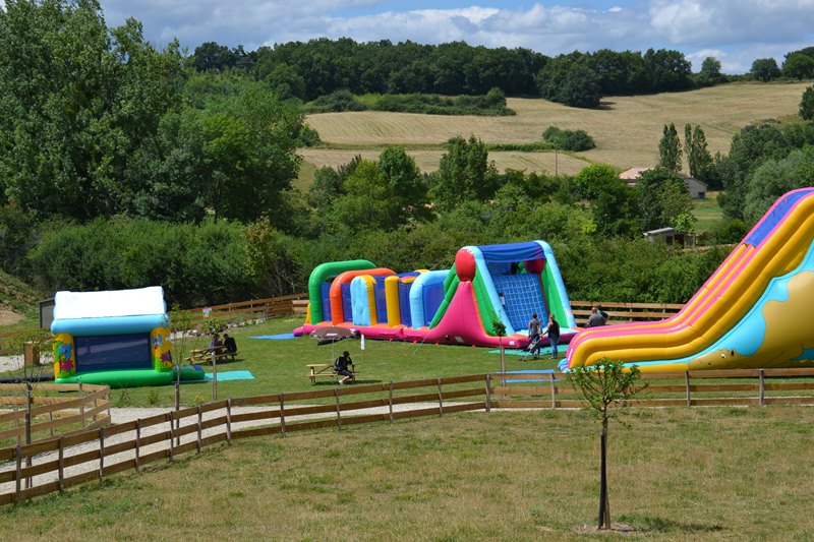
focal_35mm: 75
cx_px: 407
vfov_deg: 18.2
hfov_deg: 27.0
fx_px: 1695
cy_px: 271
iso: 100
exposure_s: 1/320
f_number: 9
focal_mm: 50
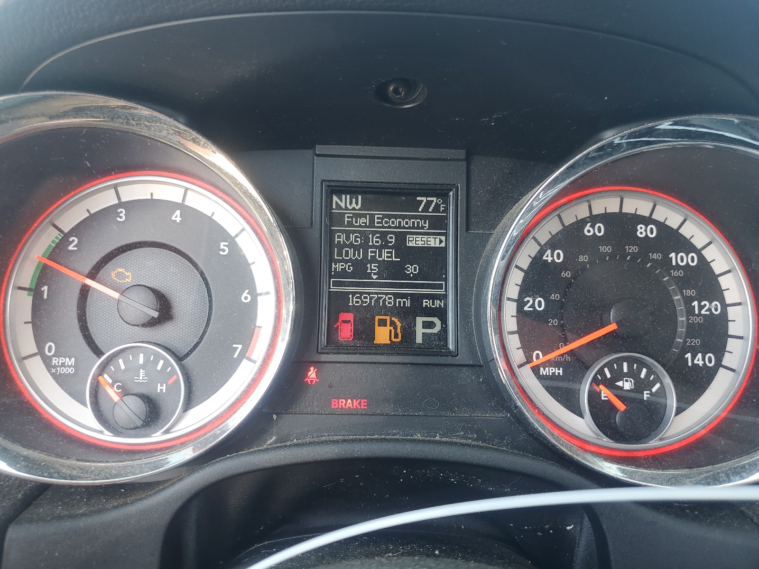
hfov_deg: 67.3
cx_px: 380
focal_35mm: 26
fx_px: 570
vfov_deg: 53.1
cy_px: 284
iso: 51
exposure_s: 1/60.2
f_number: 1.5
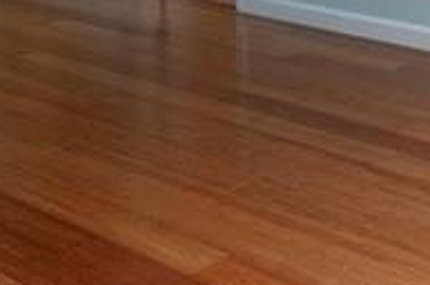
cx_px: 414
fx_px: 1014
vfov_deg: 14.1
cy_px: -242
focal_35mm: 85
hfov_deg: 23.1
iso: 800
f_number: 11
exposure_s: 1/13
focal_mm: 16
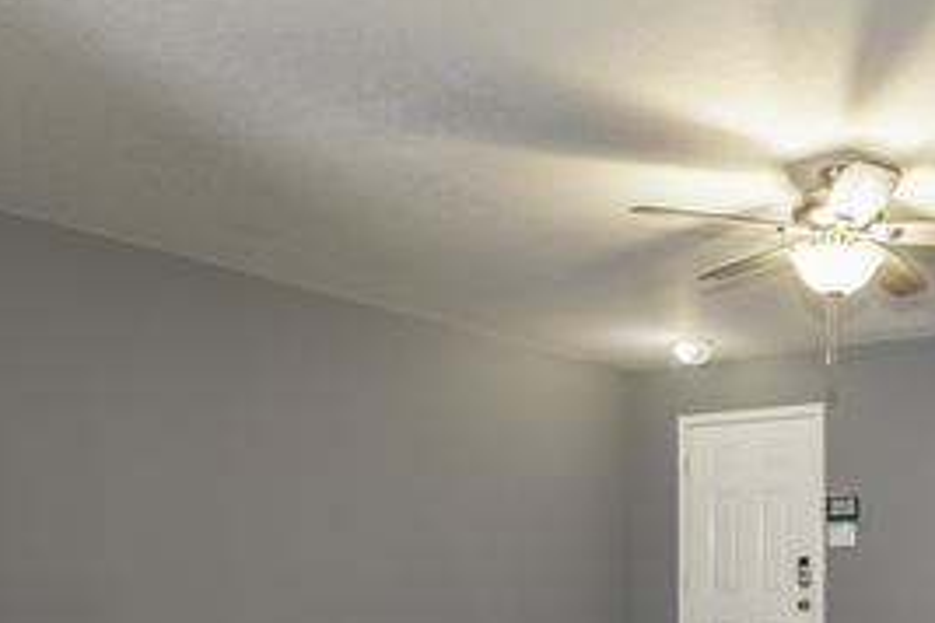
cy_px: 551
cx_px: 777
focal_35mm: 36
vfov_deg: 34.9
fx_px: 935
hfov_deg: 49.3
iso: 320
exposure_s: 1/60
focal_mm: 15
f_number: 8
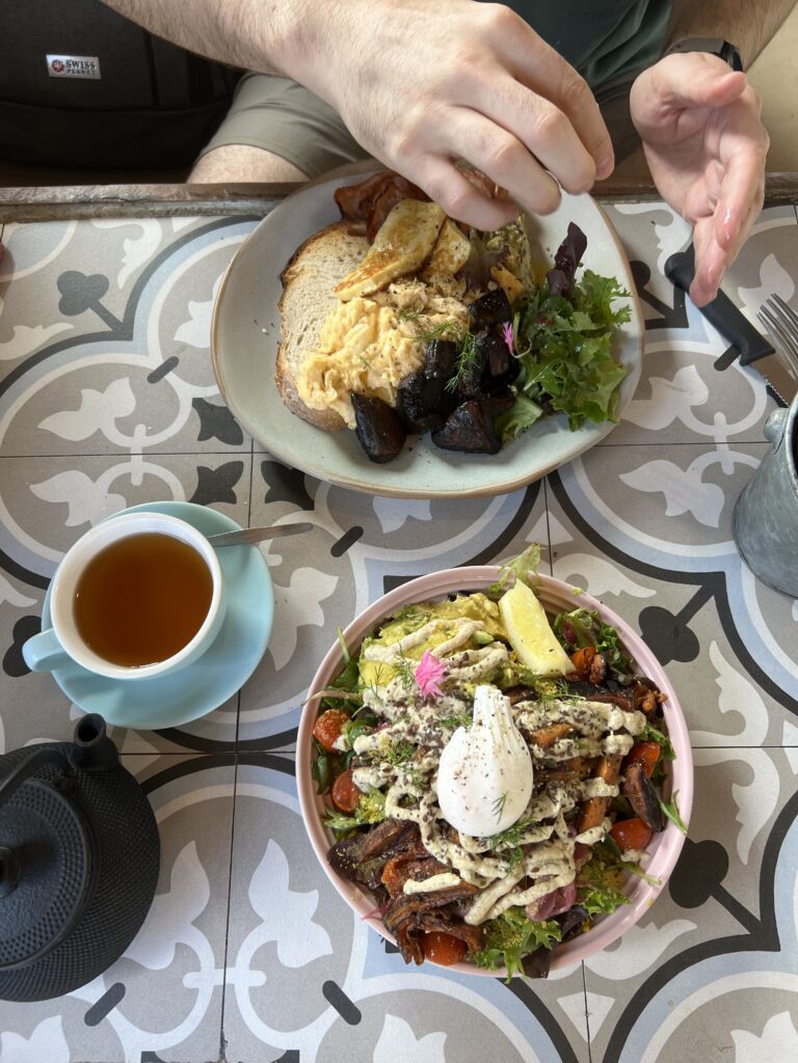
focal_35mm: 26
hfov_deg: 53.1
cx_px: 399
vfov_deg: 67.3
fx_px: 799
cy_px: 532
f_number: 1.5
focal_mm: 5.7
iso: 40
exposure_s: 1/100
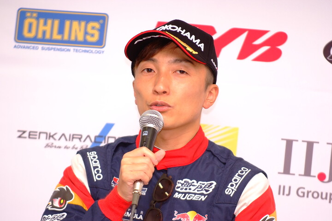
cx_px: 166
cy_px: 110
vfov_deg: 4.6
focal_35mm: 300
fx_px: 2766
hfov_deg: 6.9
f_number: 2.8
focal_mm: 200
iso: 400
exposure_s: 1/250
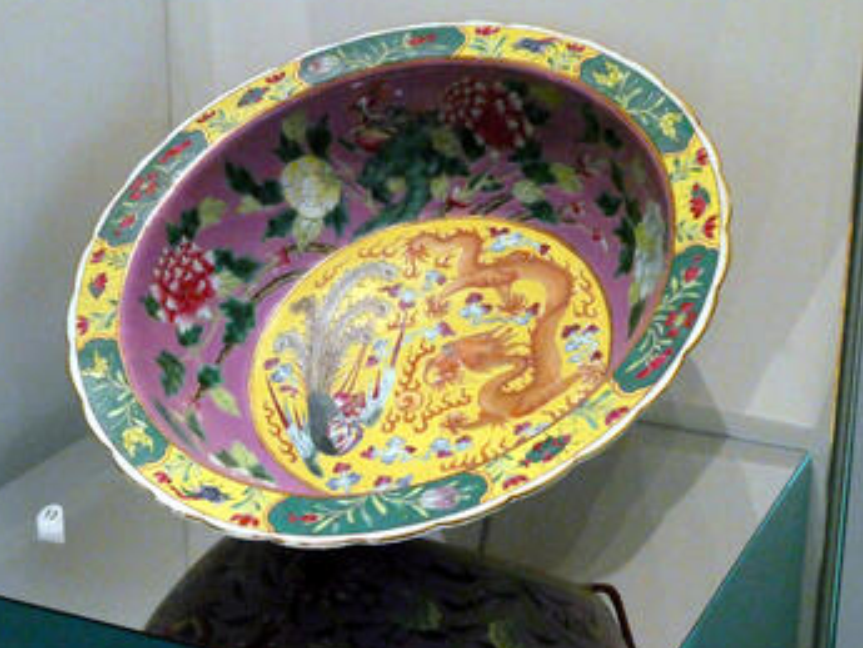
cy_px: 318
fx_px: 1646
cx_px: 385
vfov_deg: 22.3
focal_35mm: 66
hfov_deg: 29.4
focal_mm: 10.3
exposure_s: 1/125
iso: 2500
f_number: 4.2
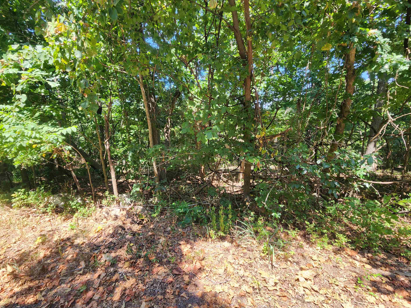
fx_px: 166
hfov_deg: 102.0
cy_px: 144
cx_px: 194
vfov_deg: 85.5
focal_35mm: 14
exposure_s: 1/225
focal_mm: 2.2
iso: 50
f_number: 2.2
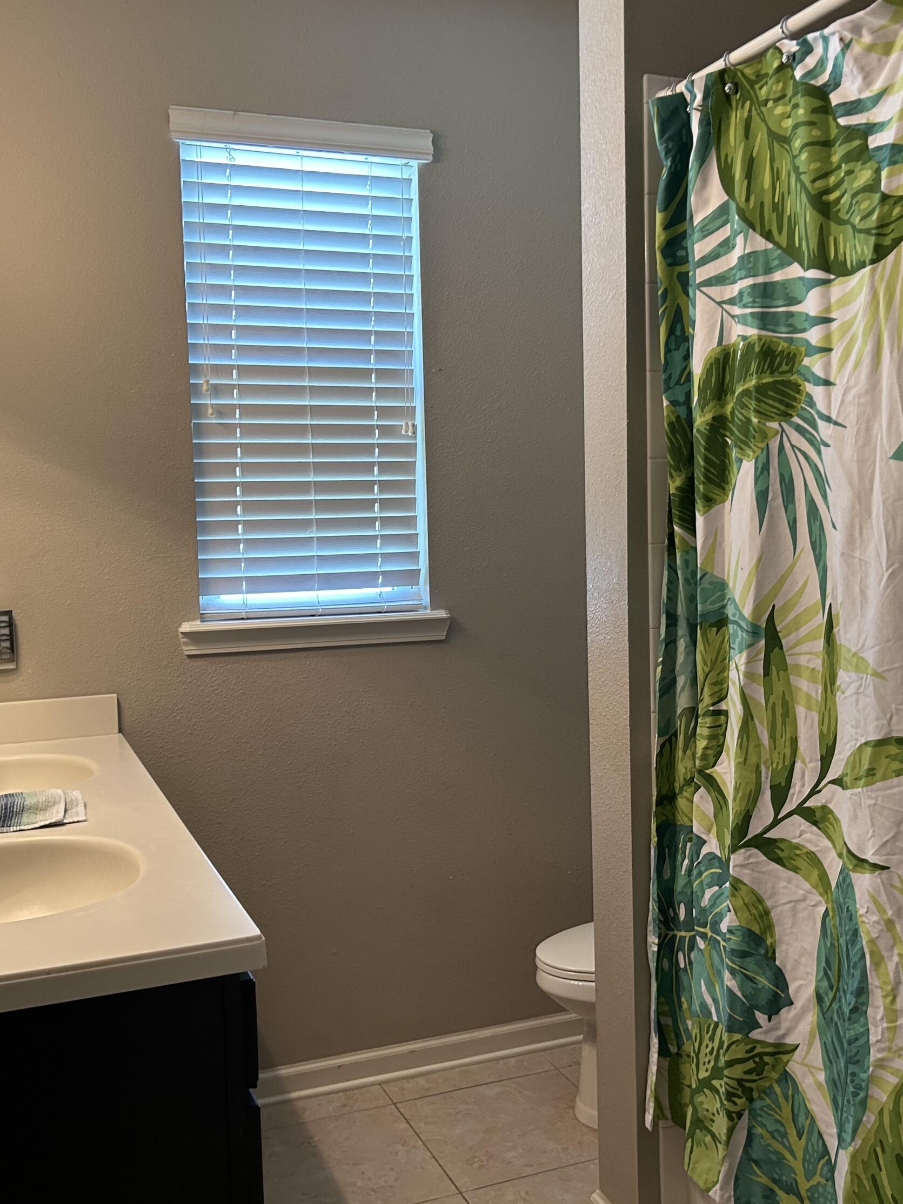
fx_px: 1218
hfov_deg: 40.7
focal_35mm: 35
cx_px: 481
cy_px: 606
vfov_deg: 52.6
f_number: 1.5
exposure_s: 1/60
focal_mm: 5.7
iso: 160
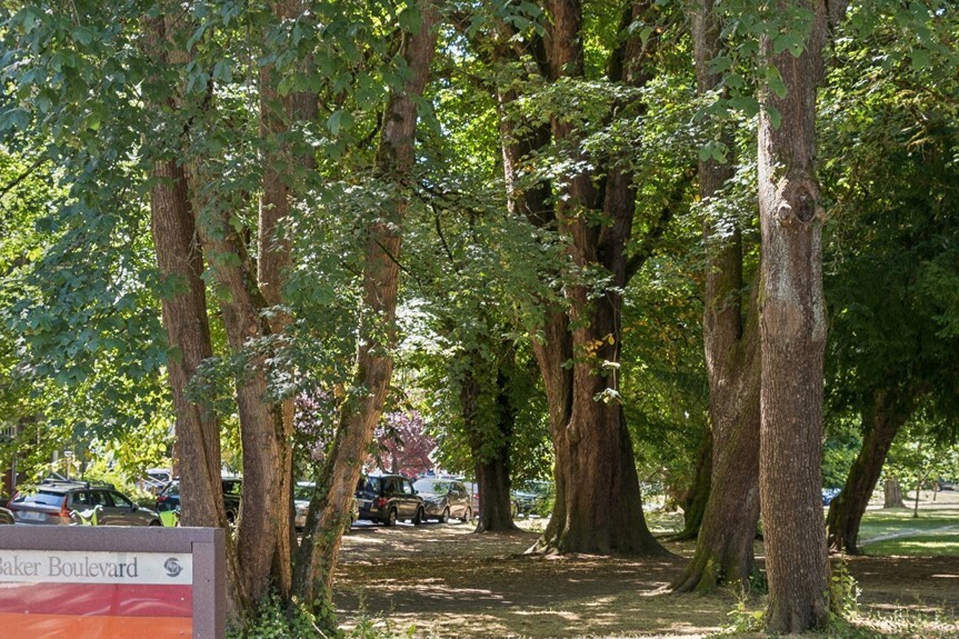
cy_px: 446
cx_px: 433
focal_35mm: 59
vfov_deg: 22.8
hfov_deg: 33.9
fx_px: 1571
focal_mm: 30
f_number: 8
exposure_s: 1/30
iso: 200
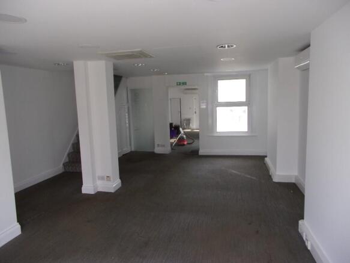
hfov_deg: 69.4
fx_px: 253
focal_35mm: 25
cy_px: 132
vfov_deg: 54.9
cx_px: 175
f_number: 3.6
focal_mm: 4.5
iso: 113
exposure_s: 1/45
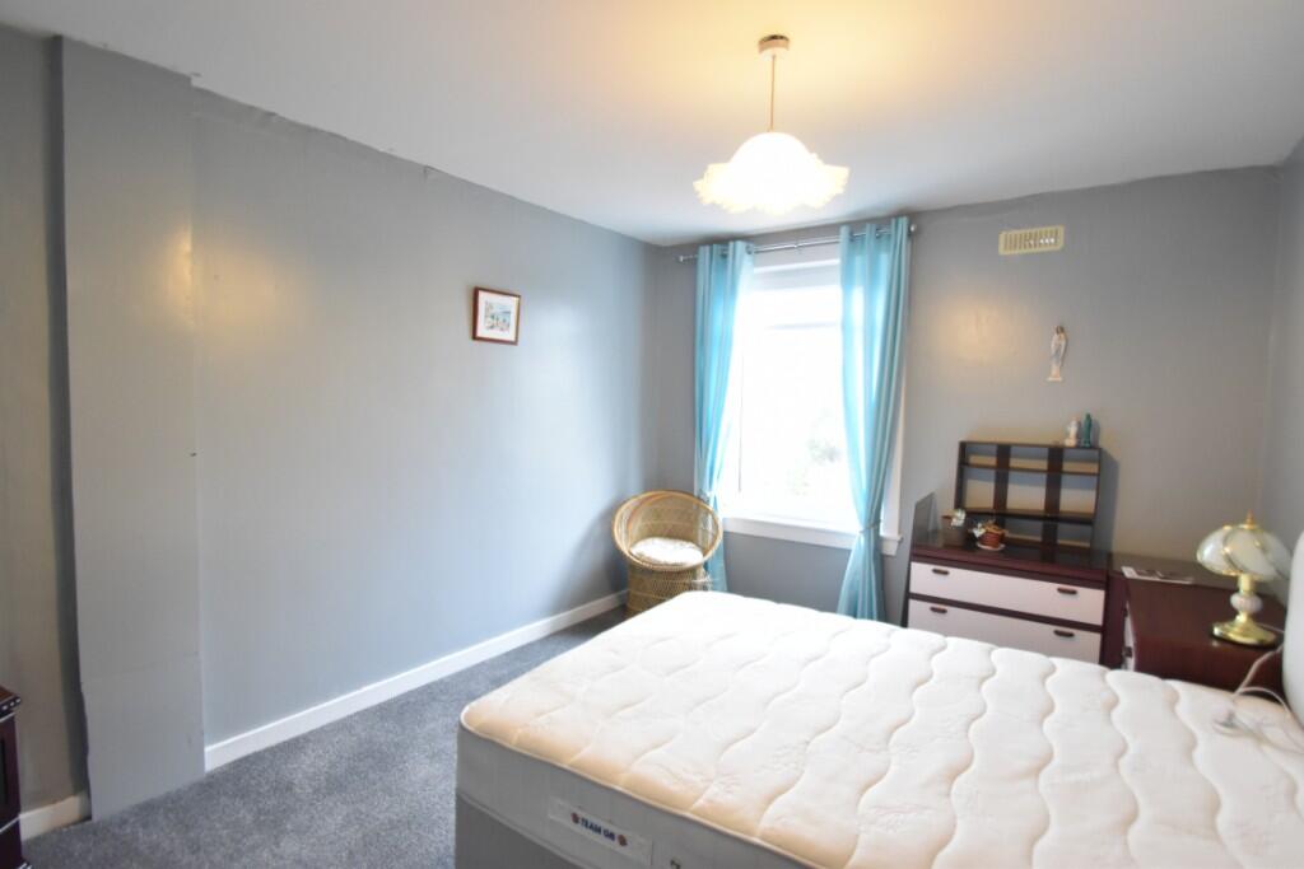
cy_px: 434
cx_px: 652
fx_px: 625
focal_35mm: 17
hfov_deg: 92.4
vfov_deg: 69.7
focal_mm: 11.5
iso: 1100
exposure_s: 1/20
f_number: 4.5
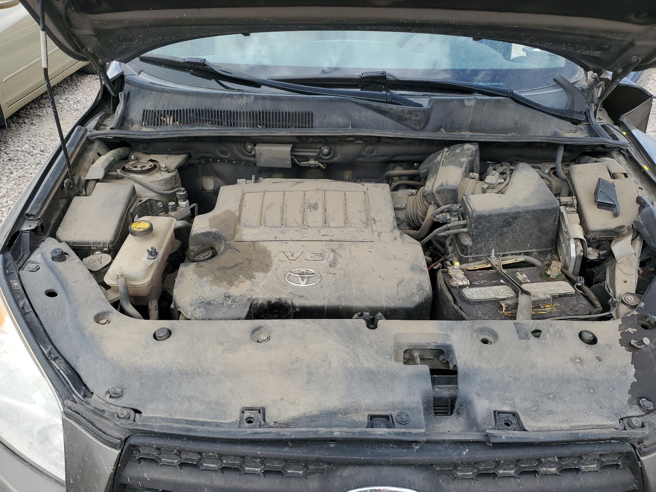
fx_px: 493
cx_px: 328
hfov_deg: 67.3
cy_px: 246
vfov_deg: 53.1
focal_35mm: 26
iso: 50
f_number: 1.5
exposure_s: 1/1000
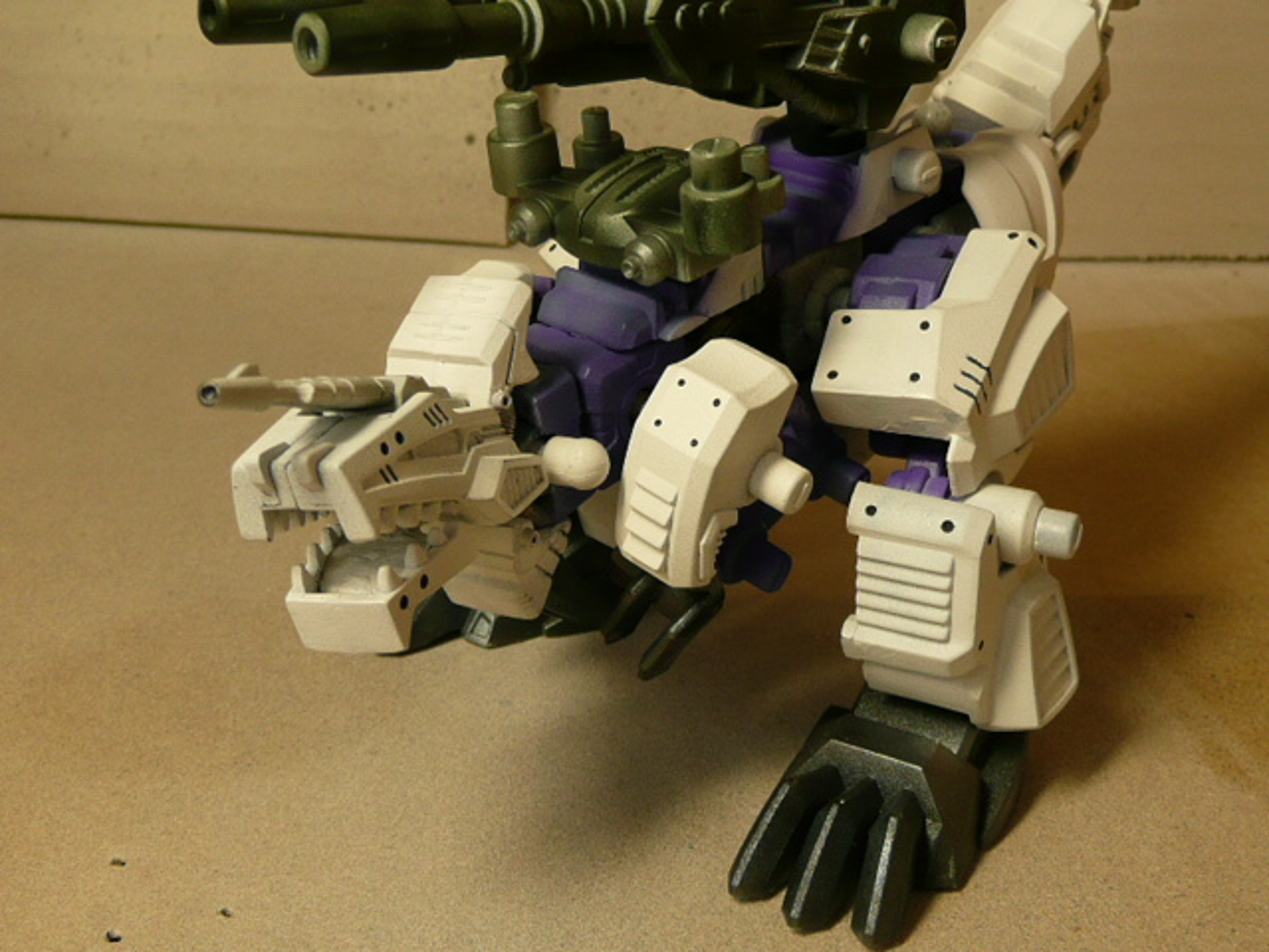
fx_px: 1650
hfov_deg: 42.1
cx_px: 634
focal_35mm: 45
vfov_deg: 32.2
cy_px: 476
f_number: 3.4
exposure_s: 1/60
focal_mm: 4.9
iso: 100
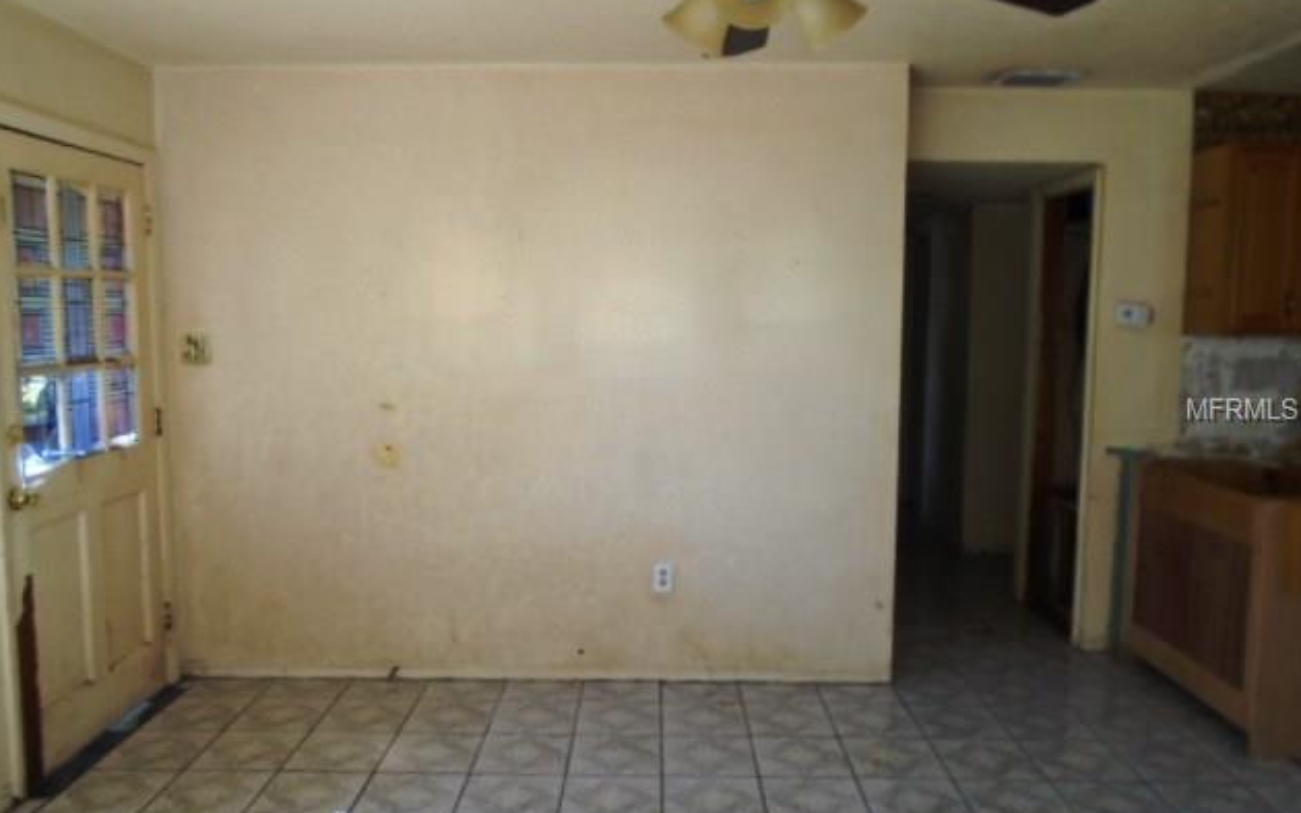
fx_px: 993
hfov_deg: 66.5
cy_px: 411
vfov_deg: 44.6
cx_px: 650
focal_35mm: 28
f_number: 3.2
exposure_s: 1/60
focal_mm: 4.6
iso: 100
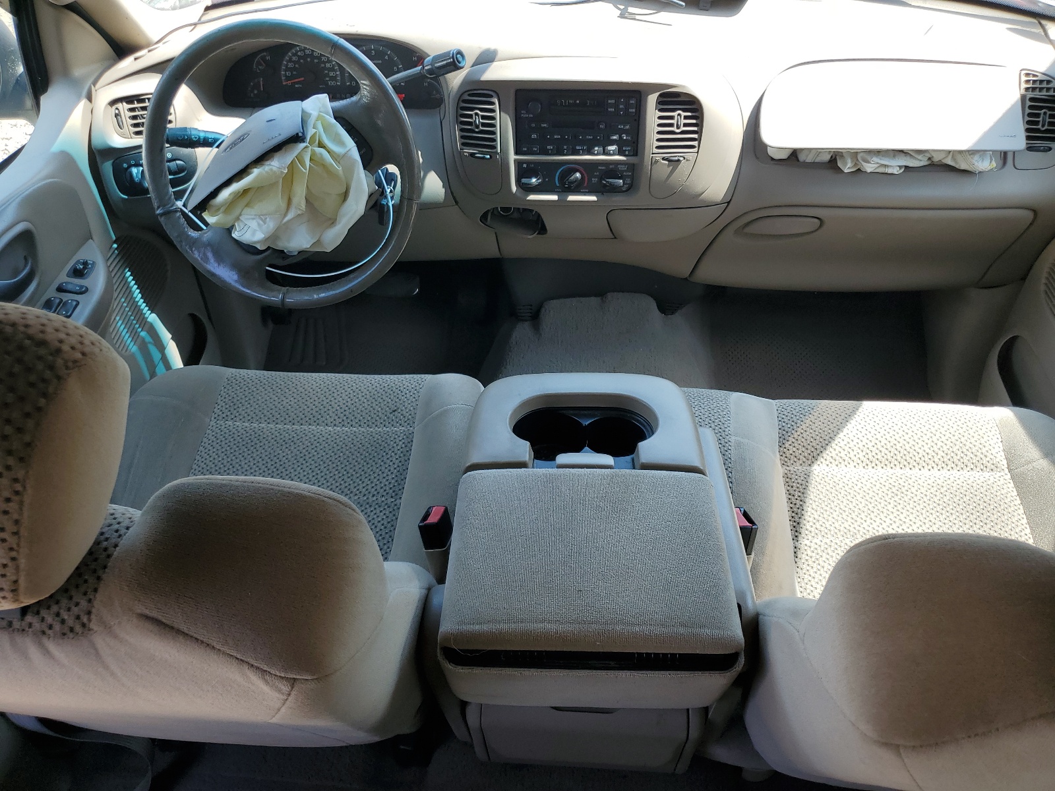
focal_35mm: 26
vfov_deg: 53.1
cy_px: 396
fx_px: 792
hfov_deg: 67.3
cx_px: 528
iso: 50
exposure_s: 1/400
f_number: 1.5
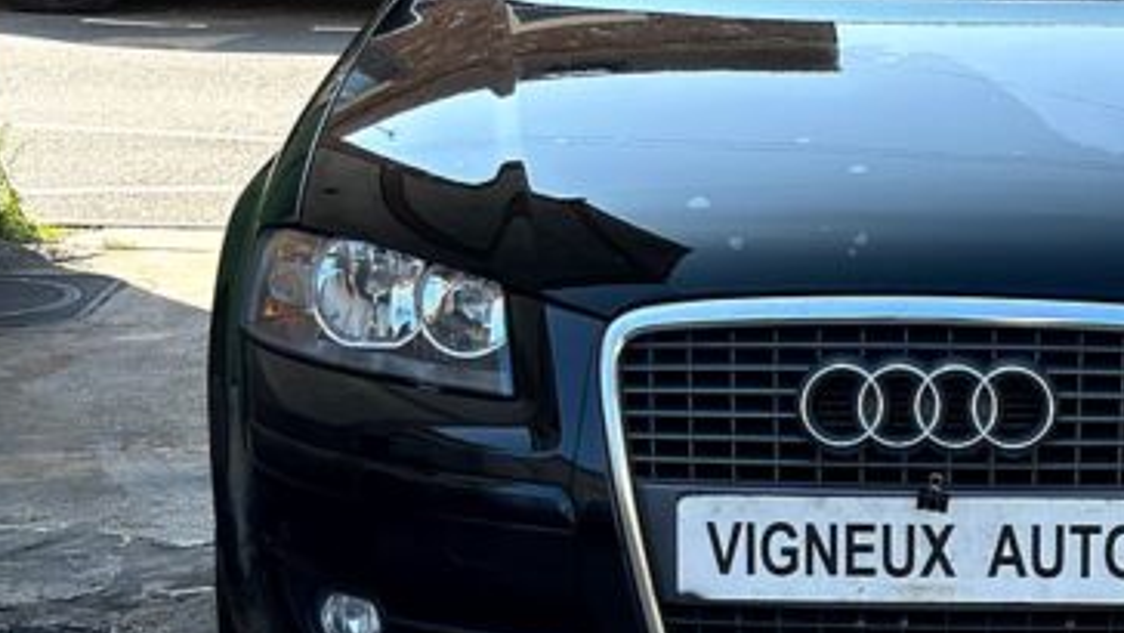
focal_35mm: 115
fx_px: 3428
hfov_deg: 18.4
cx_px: 957
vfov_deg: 10.5
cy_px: 361
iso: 64
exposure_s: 1/2252
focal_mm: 6.86
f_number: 1.78
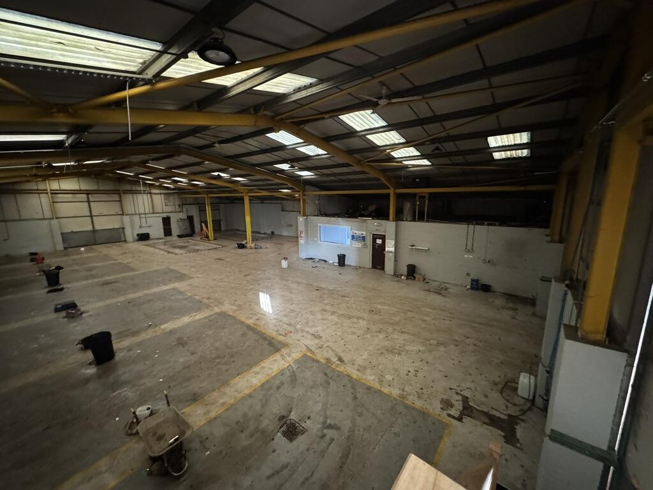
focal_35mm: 14
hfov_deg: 102.1
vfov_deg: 85.7
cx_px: 326
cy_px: 245
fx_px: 264
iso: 1600
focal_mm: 2.22
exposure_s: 1/40
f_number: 2.2
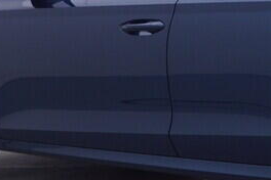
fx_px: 924
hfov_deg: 16.1
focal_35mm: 123
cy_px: 42
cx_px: 314
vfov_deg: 11.1
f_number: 5
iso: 200
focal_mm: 15
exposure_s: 1/80
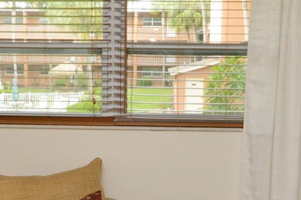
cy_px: 135
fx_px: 451
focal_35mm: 54
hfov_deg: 36.8
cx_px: 128
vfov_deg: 24.9
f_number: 10
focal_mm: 12
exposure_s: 1/125
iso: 1600
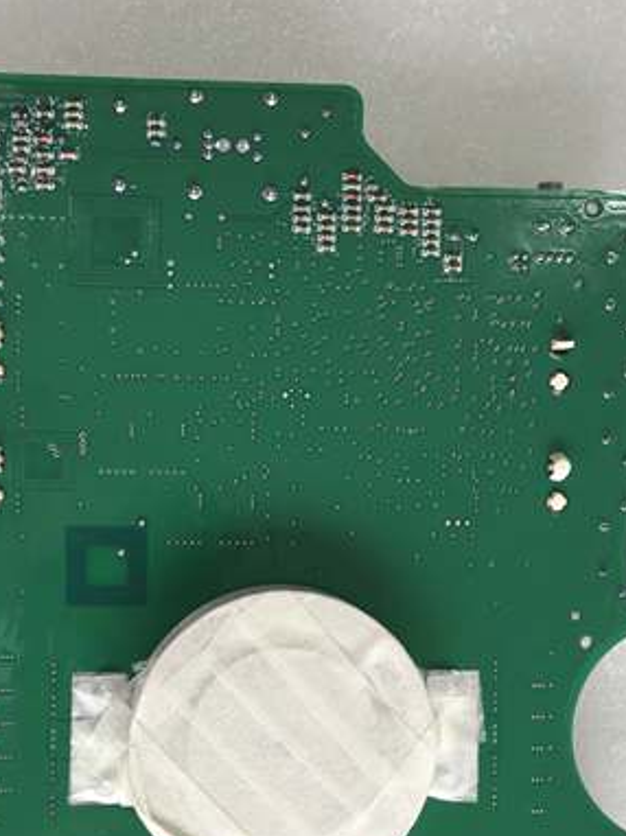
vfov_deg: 42.5
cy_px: 541
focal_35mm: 44
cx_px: 289
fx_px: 1062
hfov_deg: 32.8
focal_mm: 3.99
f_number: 1.8
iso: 25
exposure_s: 1/100
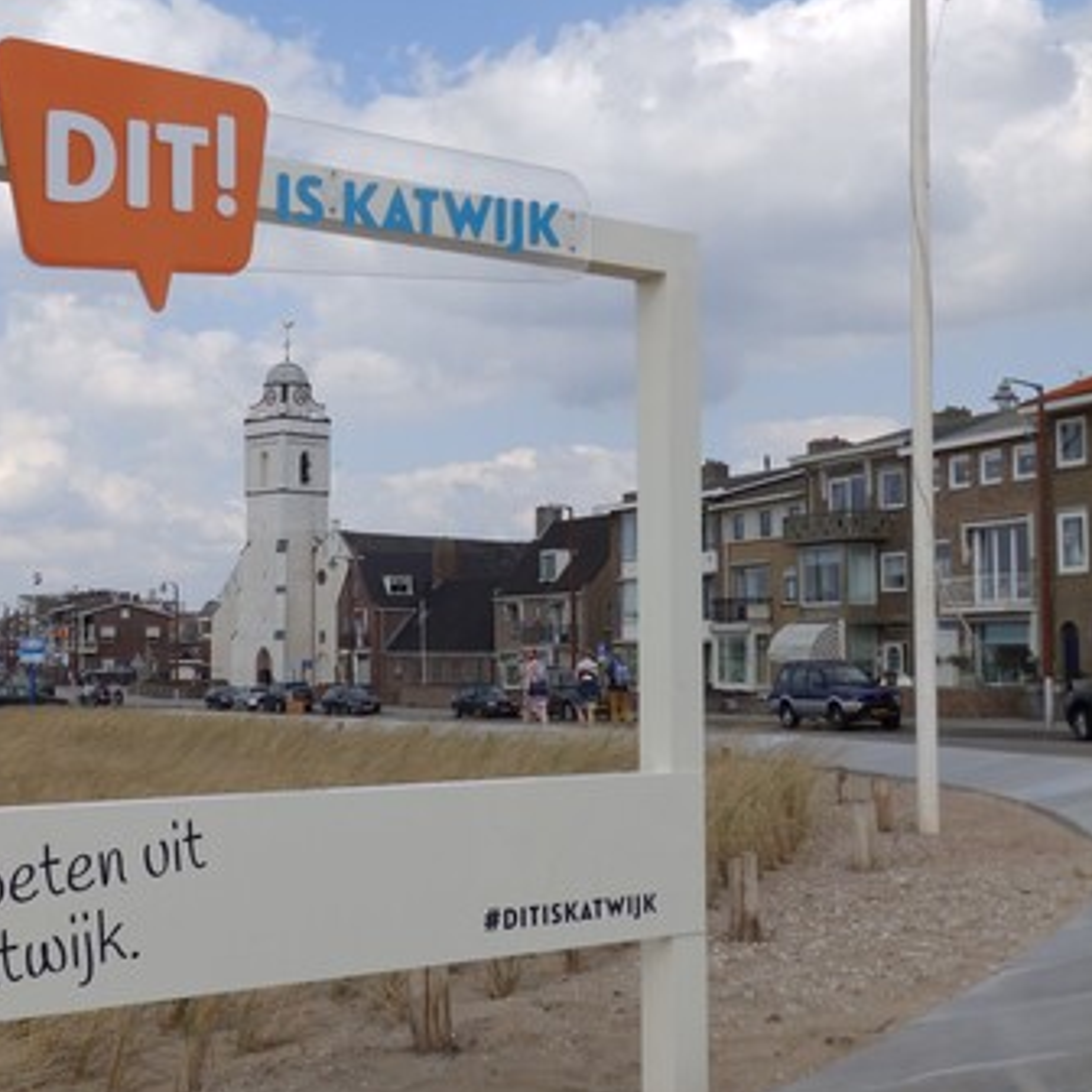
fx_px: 1642
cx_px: 348
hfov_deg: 36.3
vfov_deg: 36.8
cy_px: 554
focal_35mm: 46
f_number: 4.5
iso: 80
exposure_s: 1/800
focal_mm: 6.8
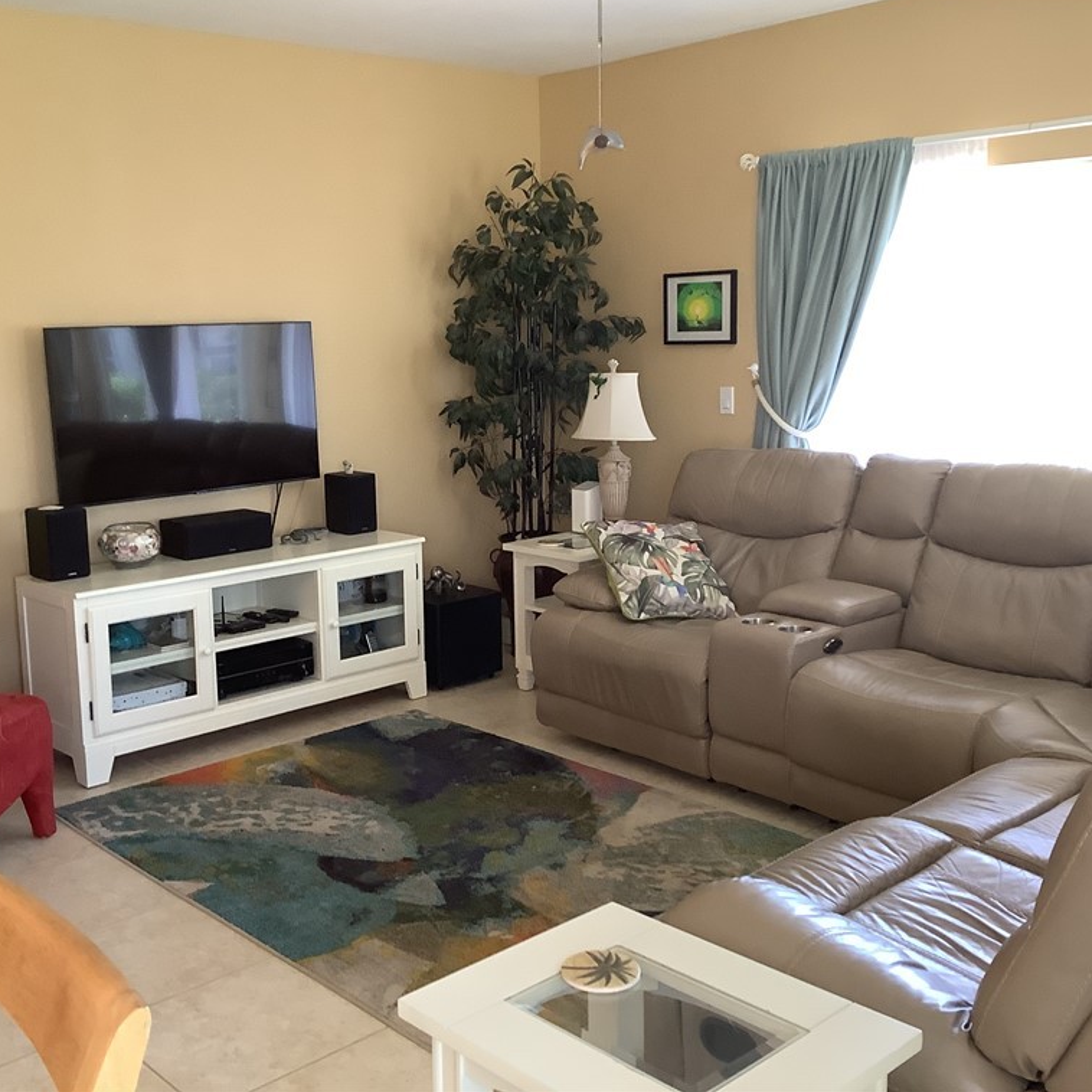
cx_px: 474
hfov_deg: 44.8
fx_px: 1321
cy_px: 540
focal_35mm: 37
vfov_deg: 44.9
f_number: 2.4
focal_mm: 3.3
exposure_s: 1/50
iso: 200
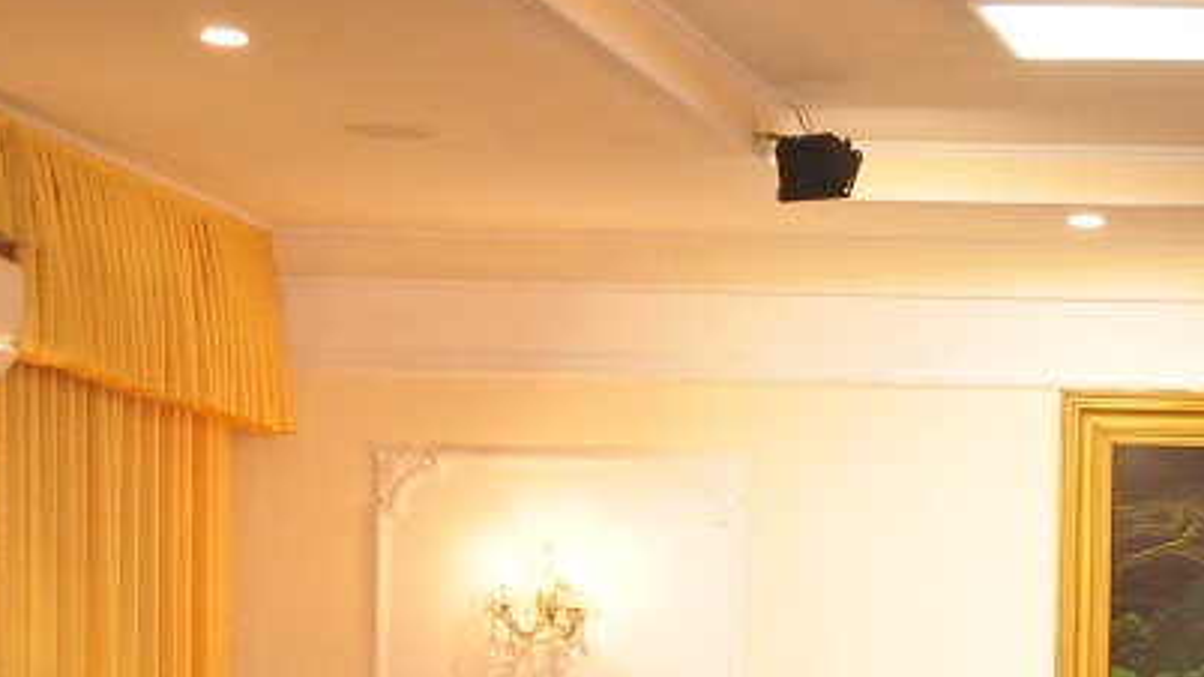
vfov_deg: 7.0
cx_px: 1649
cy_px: 906
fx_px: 5458
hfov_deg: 12.1
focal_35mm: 171
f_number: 5.6
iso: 1000
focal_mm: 34
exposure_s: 1/50
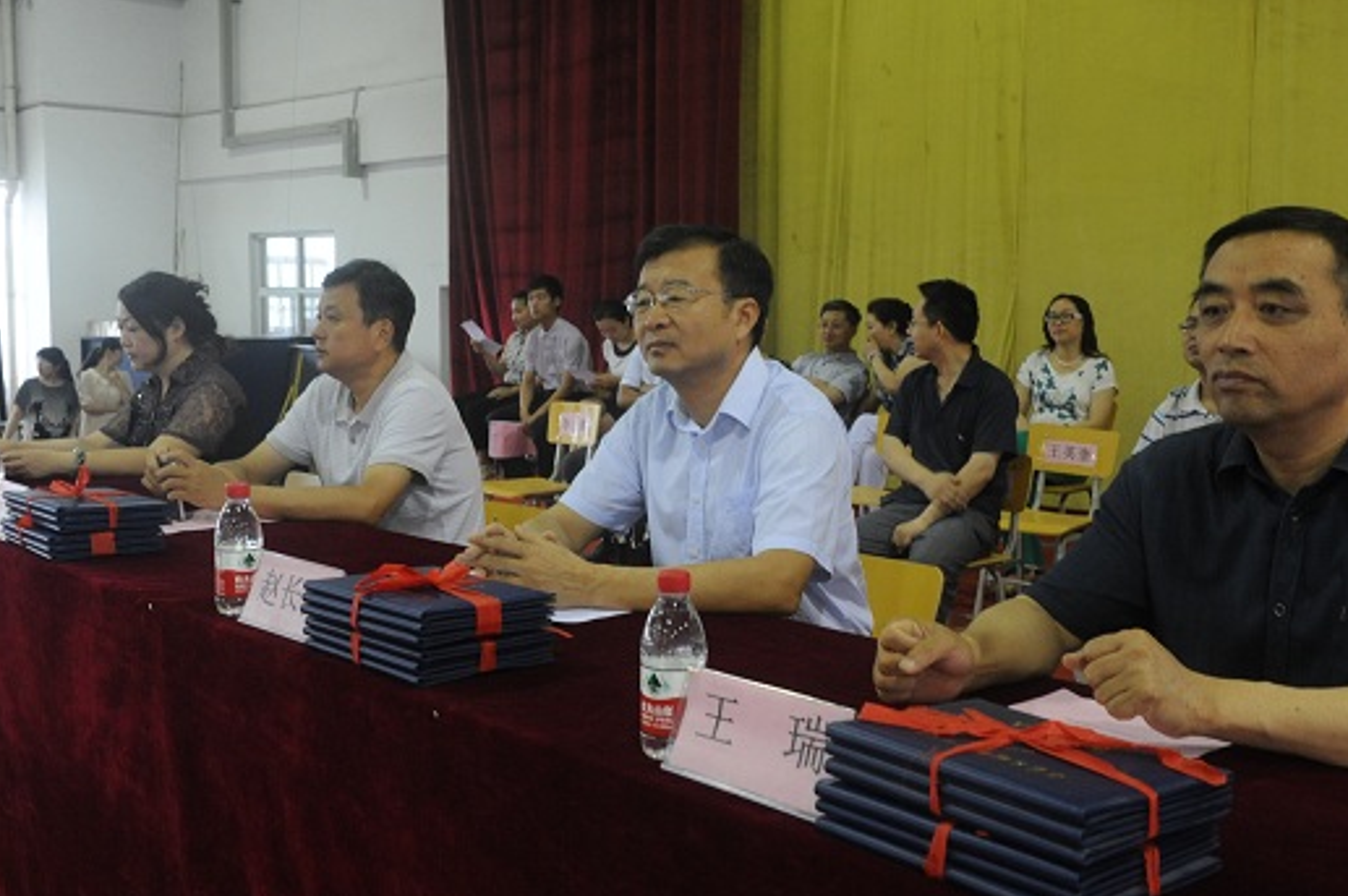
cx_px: 701
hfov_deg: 46.4
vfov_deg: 31.8
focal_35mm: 42
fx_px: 1571
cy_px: 423
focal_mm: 34
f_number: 8
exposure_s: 1/30
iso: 3200
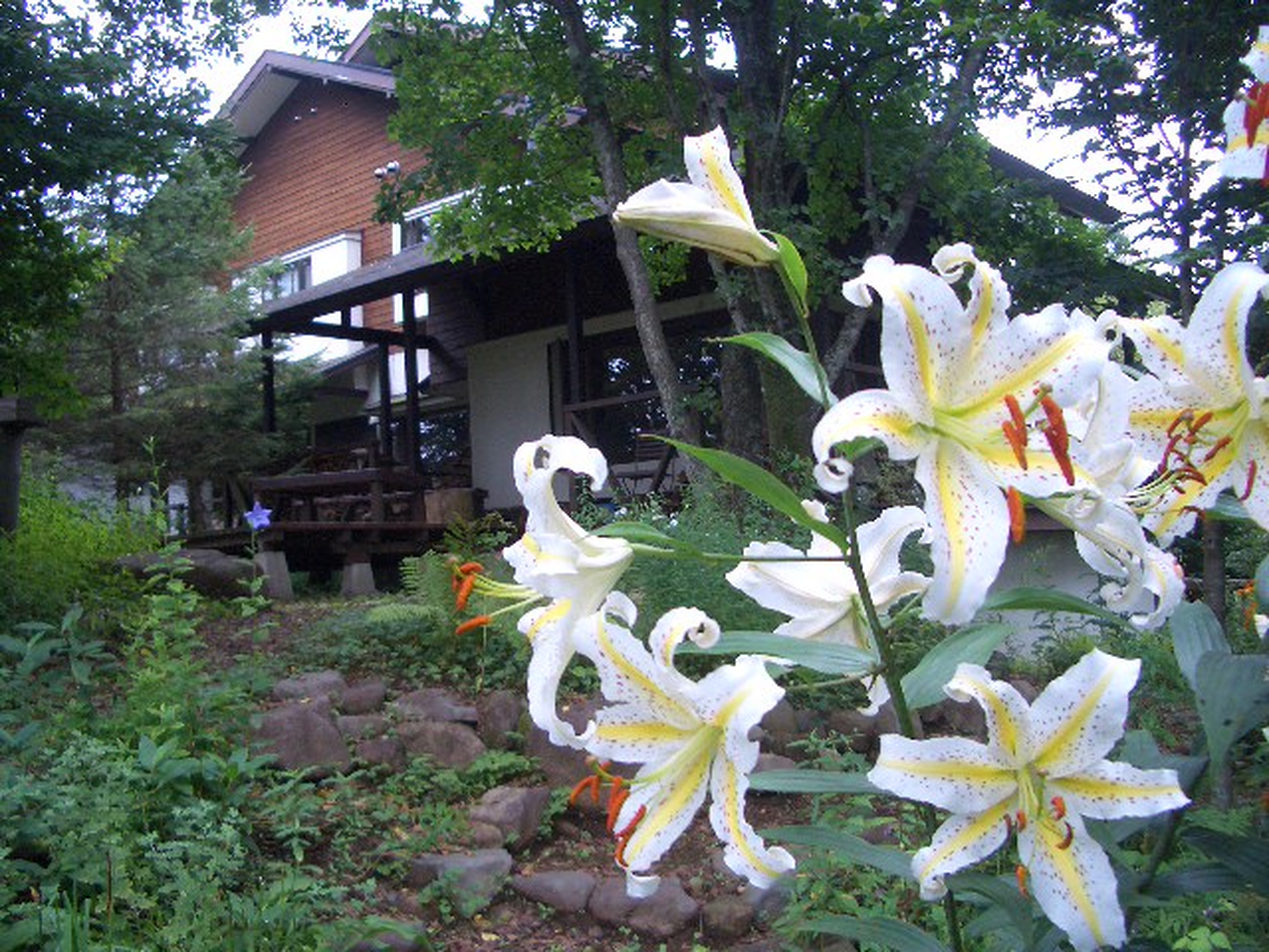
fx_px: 1283
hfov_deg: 52.6
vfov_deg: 40.7
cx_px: 634
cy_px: 476
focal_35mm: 35
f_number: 2.6
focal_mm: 5.8
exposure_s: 1/50
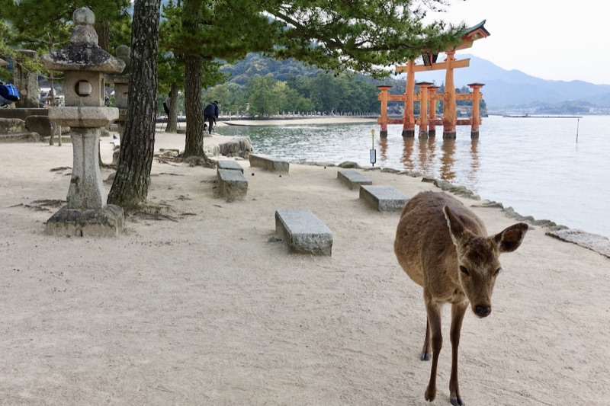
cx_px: 305
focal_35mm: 38
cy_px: 203
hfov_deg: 50.7
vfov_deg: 35.0
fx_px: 644
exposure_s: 1/250
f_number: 5.6
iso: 125
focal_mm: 13.92
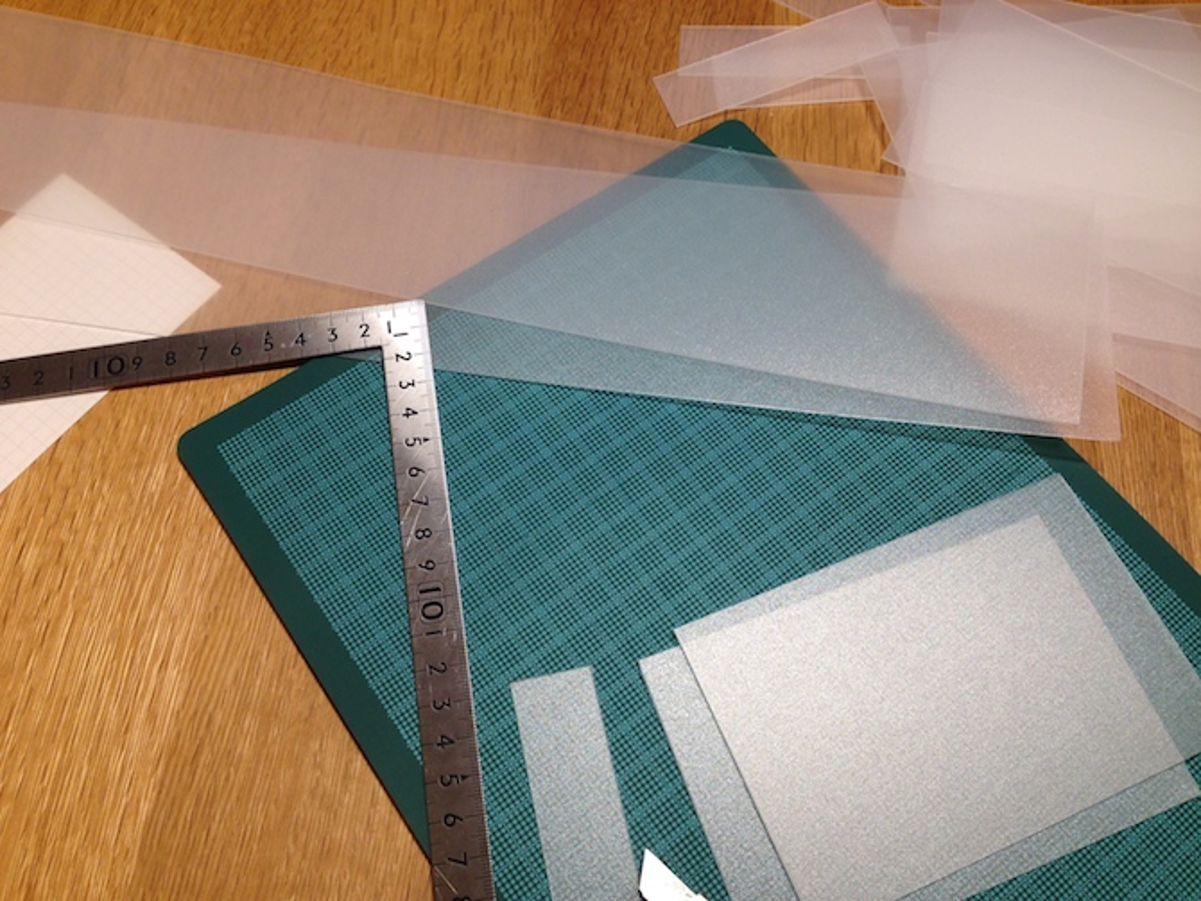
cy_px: 450
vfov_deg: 43.0
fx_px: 1145
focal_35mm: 33
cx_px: 600
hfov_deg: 55.3
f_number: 2.4
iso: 50
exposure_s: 1/30
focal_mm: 4.12
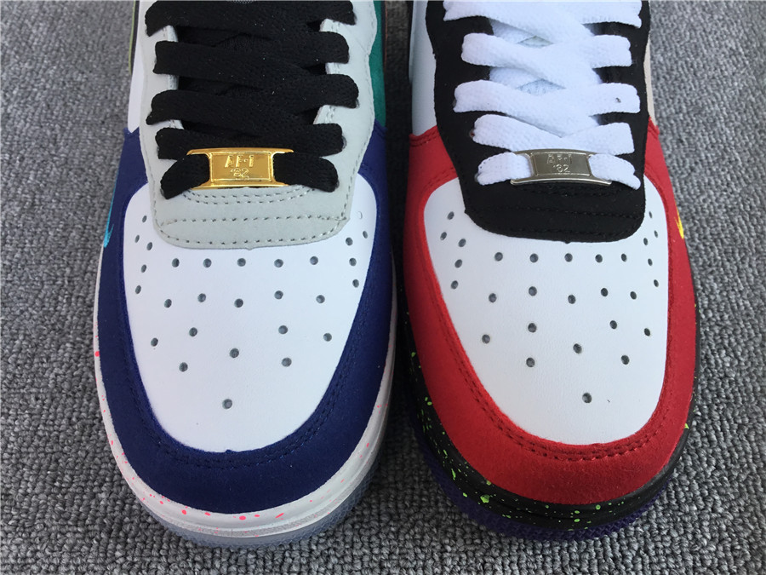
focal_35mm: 31
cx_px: 383
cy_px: 288
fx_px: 686
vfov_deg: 45.4
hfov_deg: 58.4
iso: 25
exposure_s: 1/214
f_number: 2.4
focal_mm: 3.3
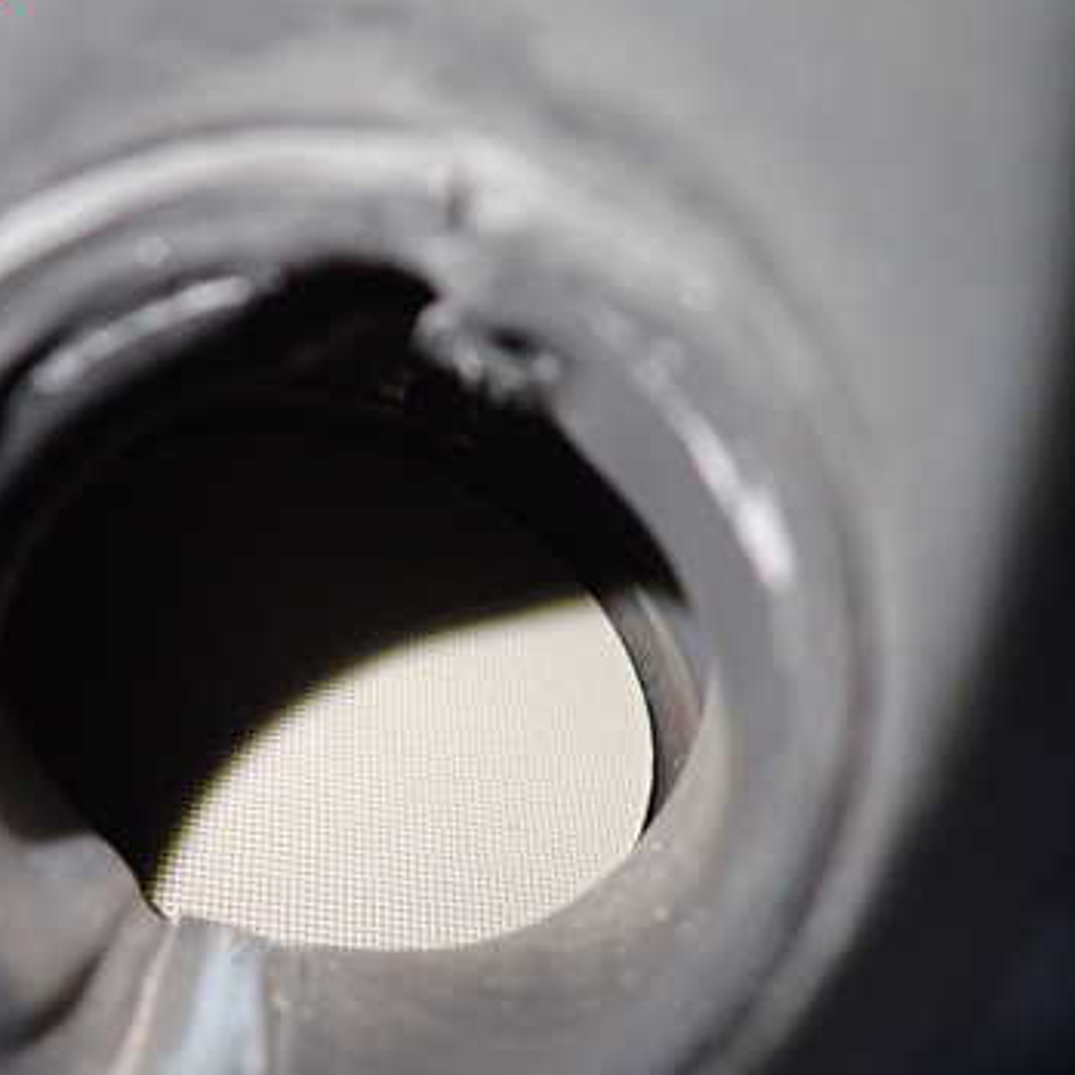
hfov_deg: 43.3
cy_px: 635
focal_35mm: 38
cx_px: 367
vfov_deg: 43.7
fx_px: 1335
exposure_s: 1/30
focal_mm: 4.5
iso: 800
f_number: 2
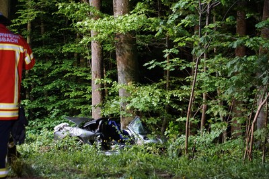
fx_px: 617
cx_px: 134
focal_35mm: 82
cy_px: 90
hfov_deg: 24.6
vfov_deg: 16.6
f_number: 5.6
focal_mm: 55
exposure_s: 1/20
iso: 3200
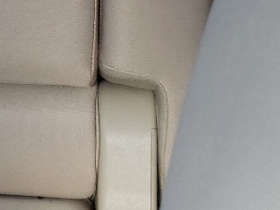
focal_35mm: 131
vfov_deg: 10.9
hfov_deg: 14.4
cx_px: -86
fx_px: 1059
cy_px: -90
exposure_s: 1/125
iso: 50
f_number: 1.5
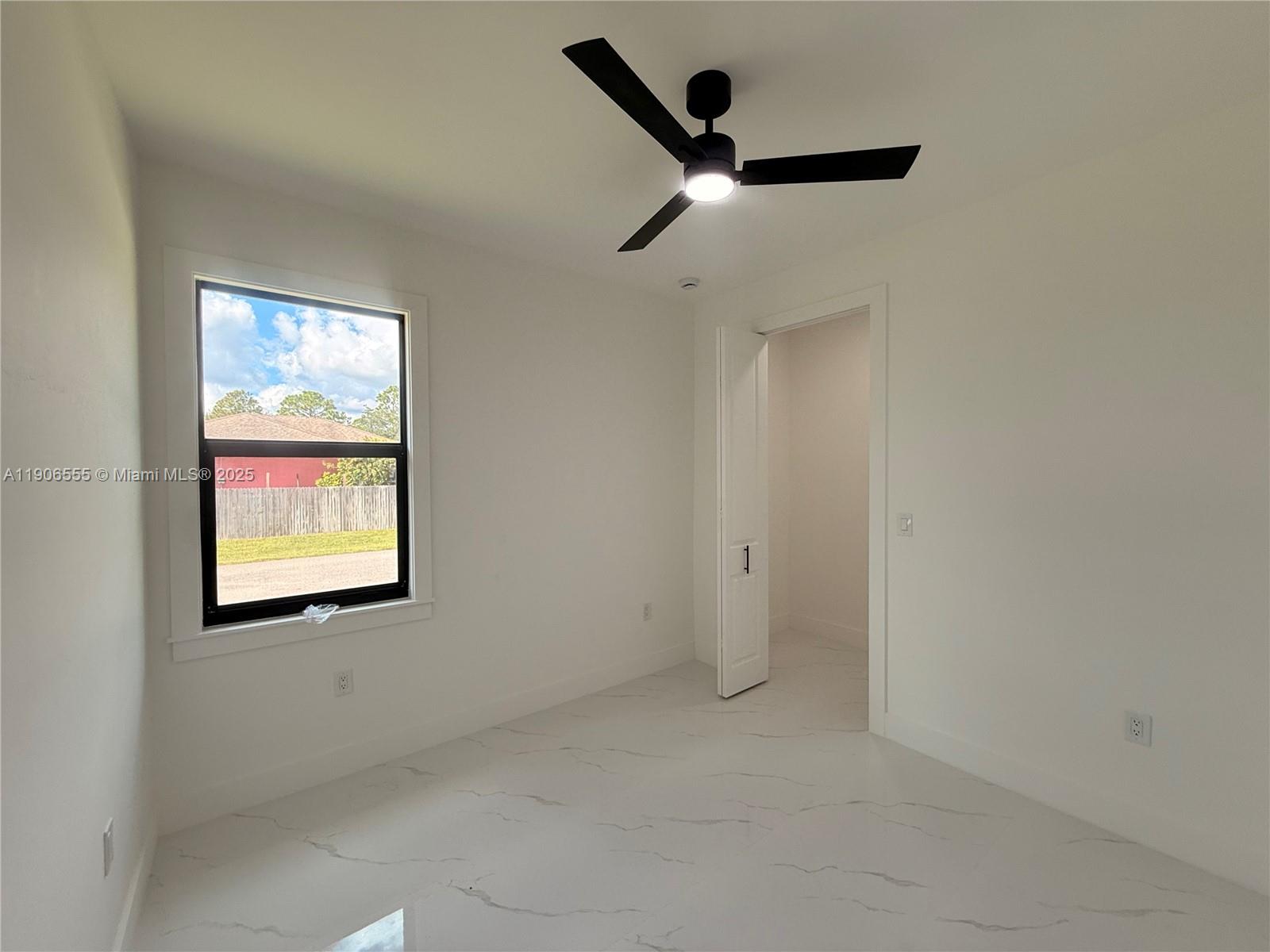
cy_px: 476
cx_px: 635
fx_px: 514
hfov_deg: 102.1
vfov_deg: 85.7
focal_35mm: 14
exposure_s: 1/173
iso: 64
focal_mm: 2.22
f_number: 2.2
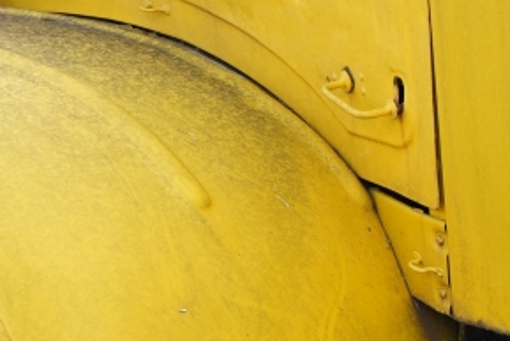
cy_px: 508
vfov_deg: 10.0
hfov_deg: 13.6
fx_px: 1885
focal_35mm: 133
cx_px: 951
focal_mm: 16
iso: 100
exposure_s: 1/125
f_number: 4.5
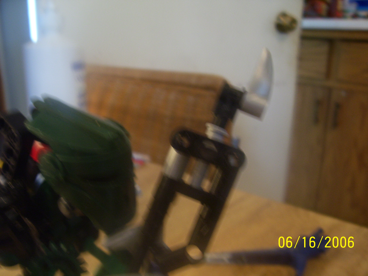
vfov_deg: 41.8
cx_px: 184
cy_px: 138
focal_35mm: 34
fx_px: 361
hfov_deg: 54.0
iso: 160
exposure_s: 1/8
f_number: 2.7
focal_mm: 5.6
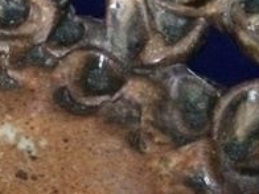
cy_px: 217
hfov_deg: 14.0
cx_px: -22
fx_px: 1033
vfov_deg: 10.6
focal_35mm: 138
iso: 800
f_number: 2.2
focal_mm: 4.12
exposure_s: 1/15
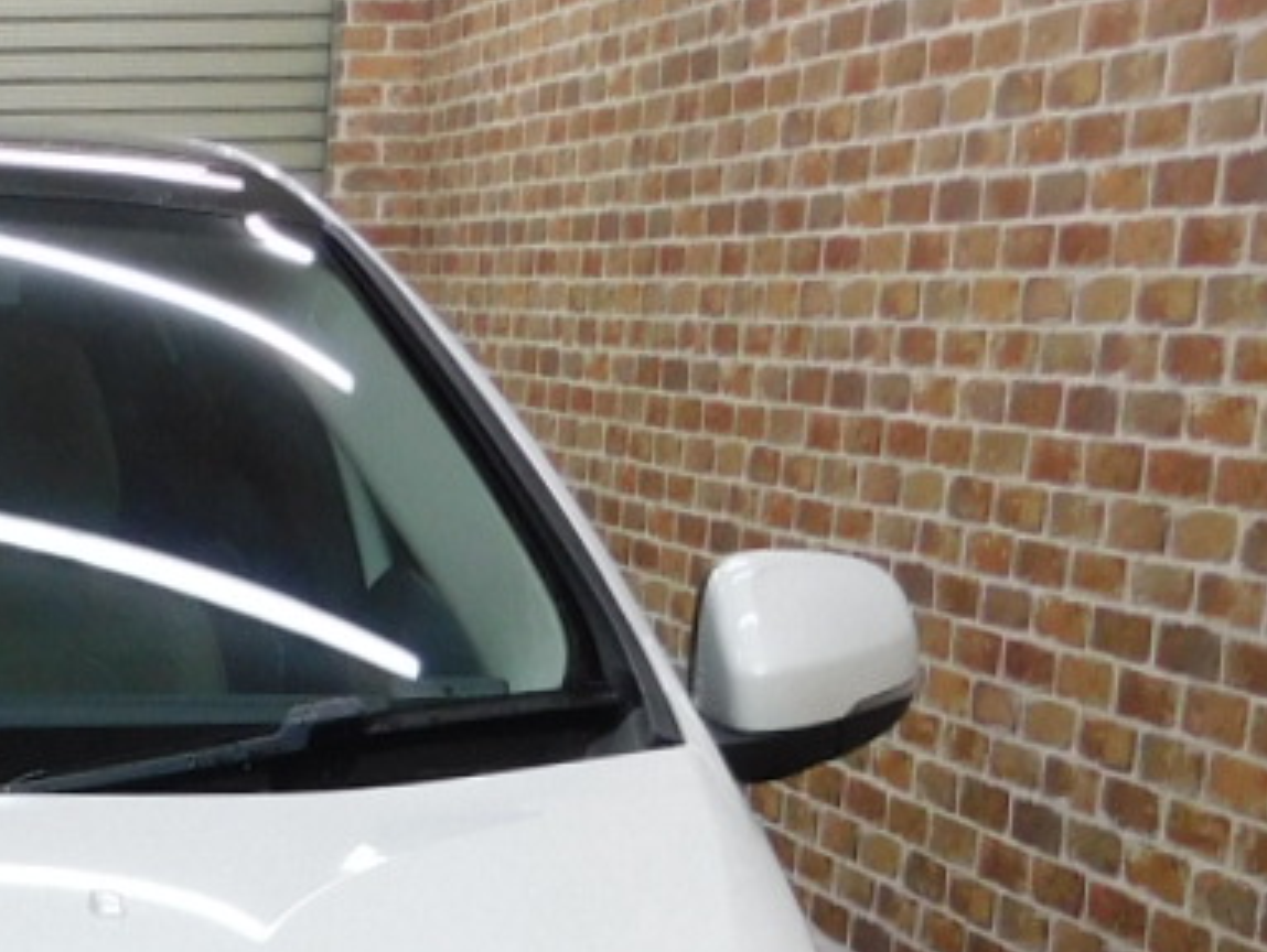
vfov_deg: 14.0
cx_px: -503
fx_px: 3517
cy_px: 1623
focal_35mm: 96
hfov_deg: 18.6
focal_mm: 4
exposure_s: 1/30
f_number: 3
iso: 140
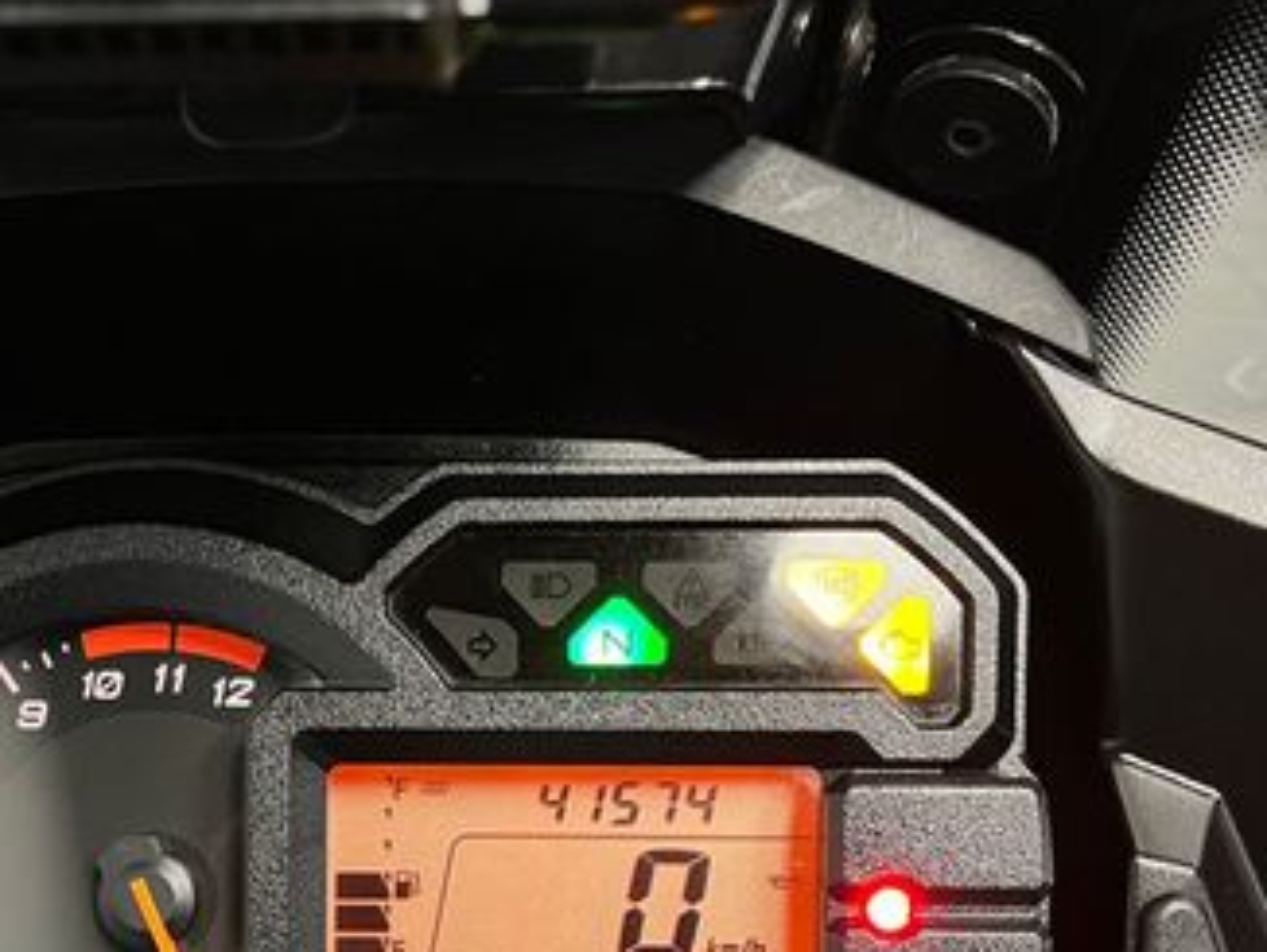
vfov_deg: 27.3
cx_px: 342
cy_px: 909
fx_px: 1868
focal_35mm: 51
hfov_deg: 36.7
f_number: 1.6
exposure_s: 1/50
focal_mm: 5.1
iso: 200
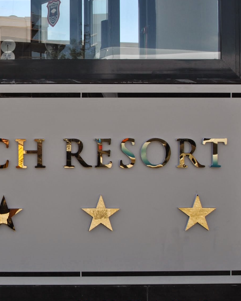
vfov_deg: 31.0
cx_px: -10
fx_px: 544
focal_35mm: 61
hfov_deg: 23.7
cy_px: 153
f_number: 7.1
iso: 100
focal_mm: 24
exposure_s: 1/200
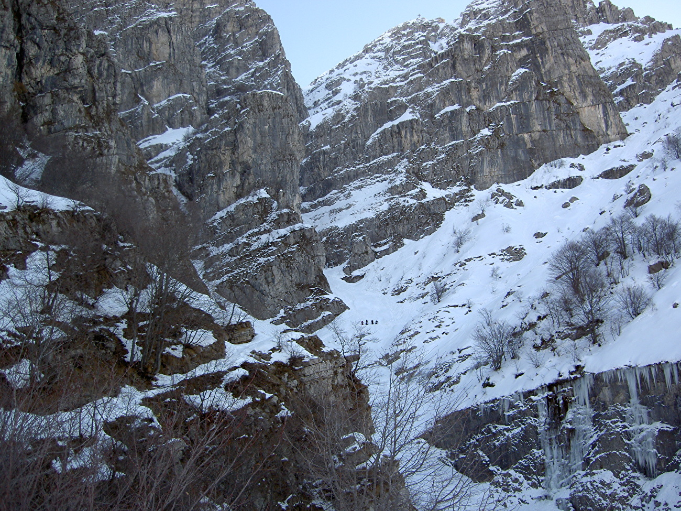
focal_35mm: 39
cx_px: 340
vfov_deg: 36.8
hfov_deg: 47.9
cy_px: 256
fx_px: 767
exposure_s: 1/200
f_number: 2.8
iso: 50
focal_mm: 8
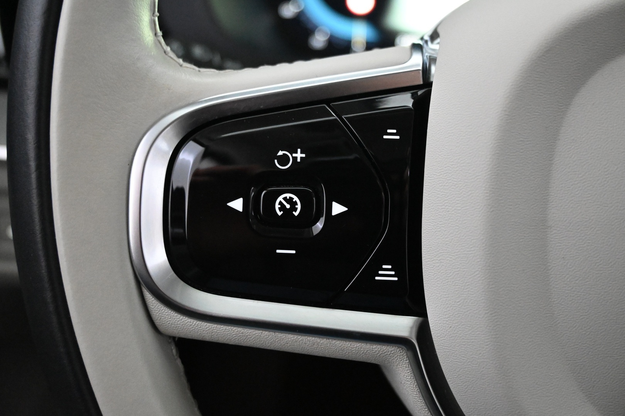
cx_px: 312
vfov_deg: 32.4
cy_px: 208
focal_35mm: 41
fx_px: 716
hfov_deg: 47.2
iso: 7200
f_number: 4.5
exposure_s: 1/40
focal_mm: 27.5
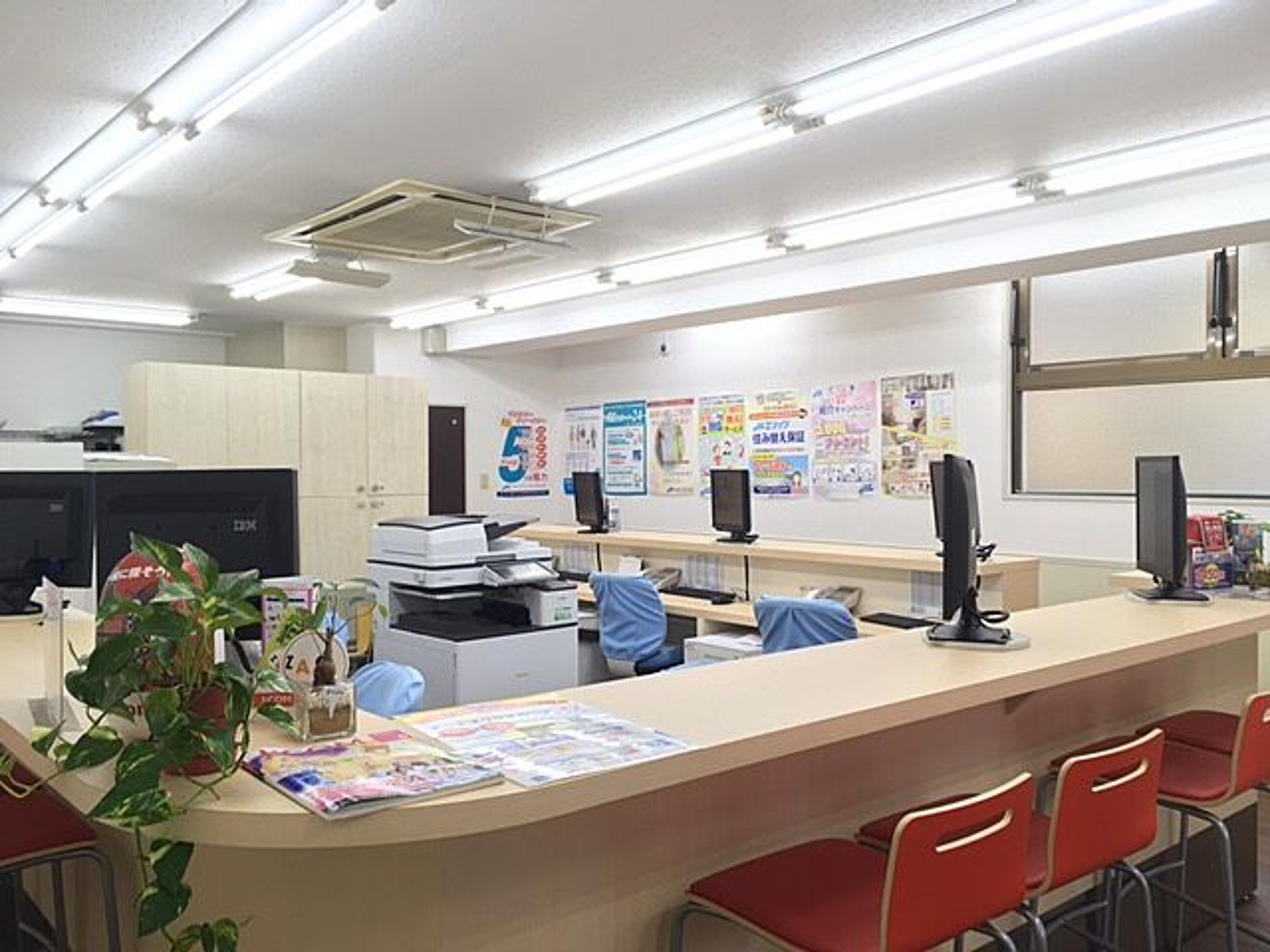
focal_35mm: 29
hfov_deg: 61.7
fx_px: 1064
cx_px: 635
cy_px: 476
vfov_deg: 48.2
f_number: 2.2
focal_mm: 4.15
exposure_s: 1/30
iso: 32
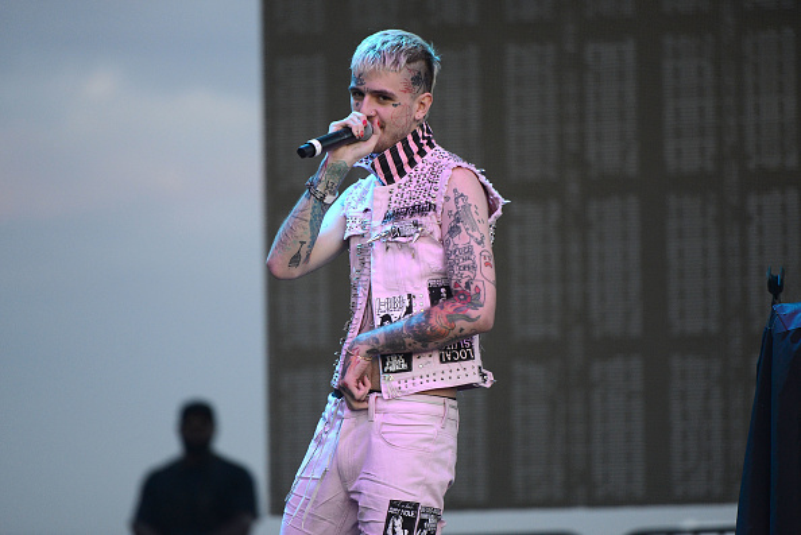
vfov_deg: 6.9
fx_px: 4453
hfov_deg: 10.3
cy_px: 268
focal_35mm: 200
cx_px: 400
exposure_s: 1/500
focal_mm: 200
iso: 2000
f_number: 2.8
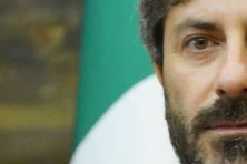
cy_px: 129
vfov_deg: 1.3
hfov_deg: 1.9
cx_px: 269
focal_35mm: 1069
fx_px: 7334
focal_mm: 198
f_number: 4.5
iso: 8000
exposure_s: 1/125
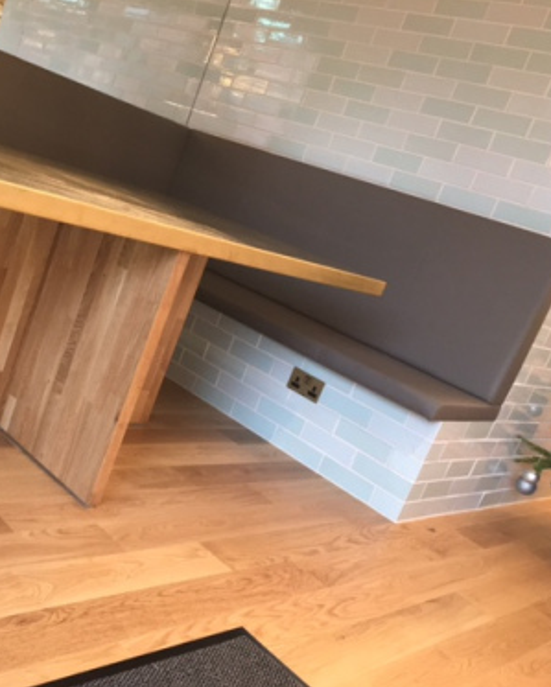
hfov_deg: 38.0
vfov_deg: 47.9
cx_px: 126
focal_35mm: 38
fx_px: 774
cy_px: 343
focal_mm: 4.15
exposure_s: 1/25
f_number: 2.2
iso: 100
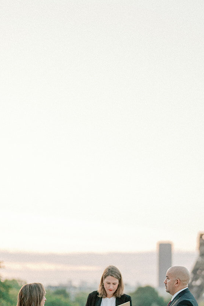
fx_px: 824
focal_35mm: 97
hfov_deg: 14.0
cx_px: 164
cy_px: 206
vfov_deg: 20.9
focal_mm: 50
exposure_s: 1/1600
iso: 1000
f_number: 1.2
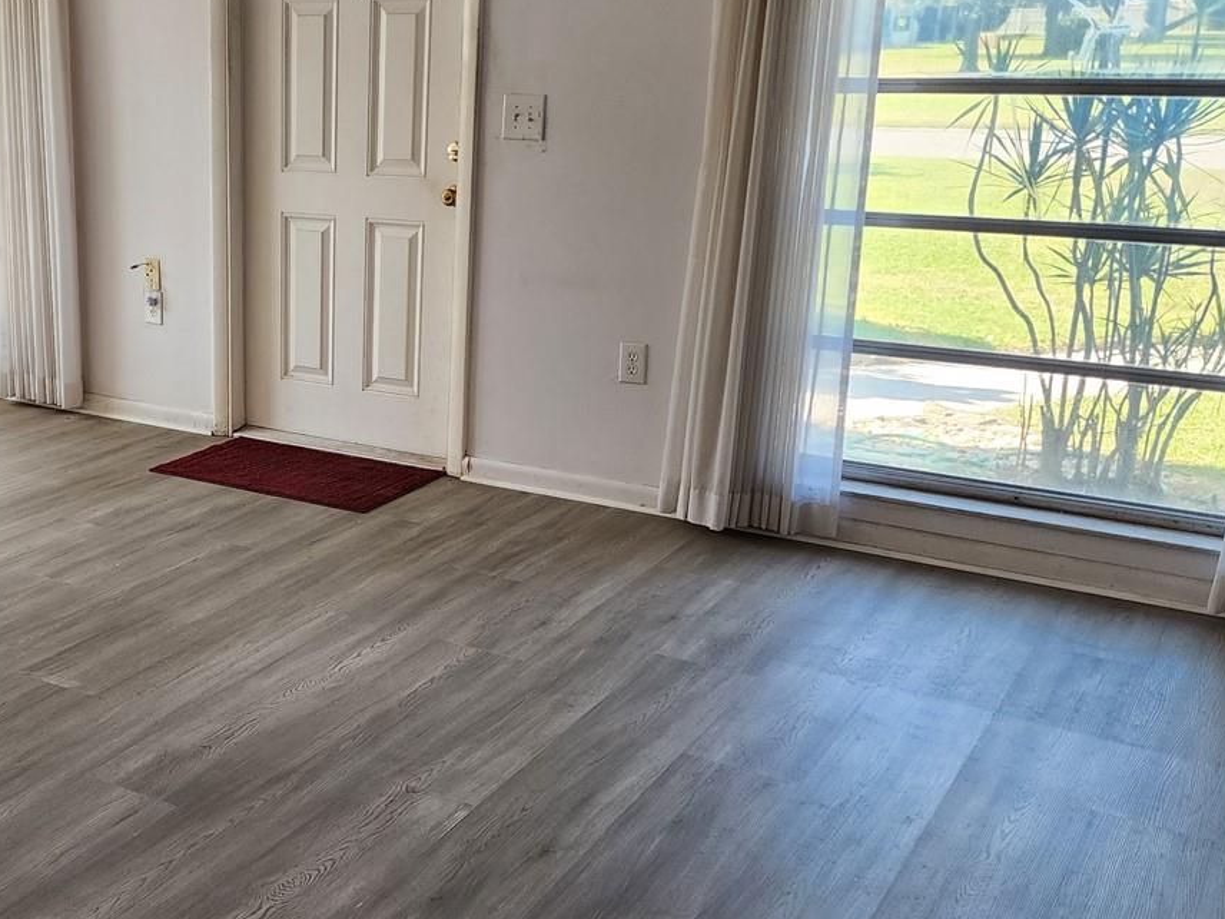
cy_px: 484
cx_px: 236
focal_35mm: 43
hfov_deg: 41.8
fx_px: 1522
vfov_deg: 33.6
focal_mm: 6.4
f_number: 1.8
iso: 125
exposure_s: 1/180
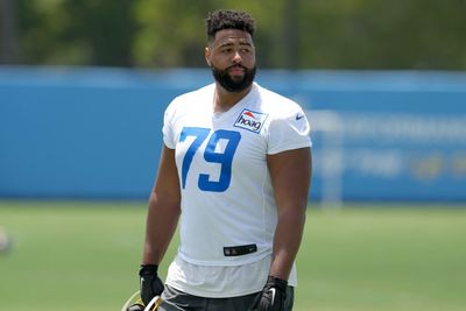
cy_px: 156
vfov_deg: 2.3
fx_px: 7769
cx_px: 233
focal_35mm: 600
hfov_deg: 3.4
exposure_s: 1/800
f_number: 5.6
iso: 250
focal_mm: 600
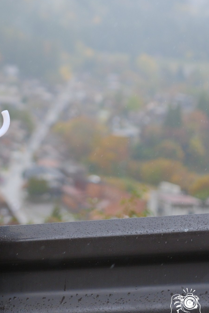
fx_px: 975
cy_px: -4
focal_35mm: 112
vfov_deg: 17.8
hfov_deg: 12.1
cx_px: -15
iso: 500
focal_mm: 33
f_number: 1.4
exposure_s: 1/2400
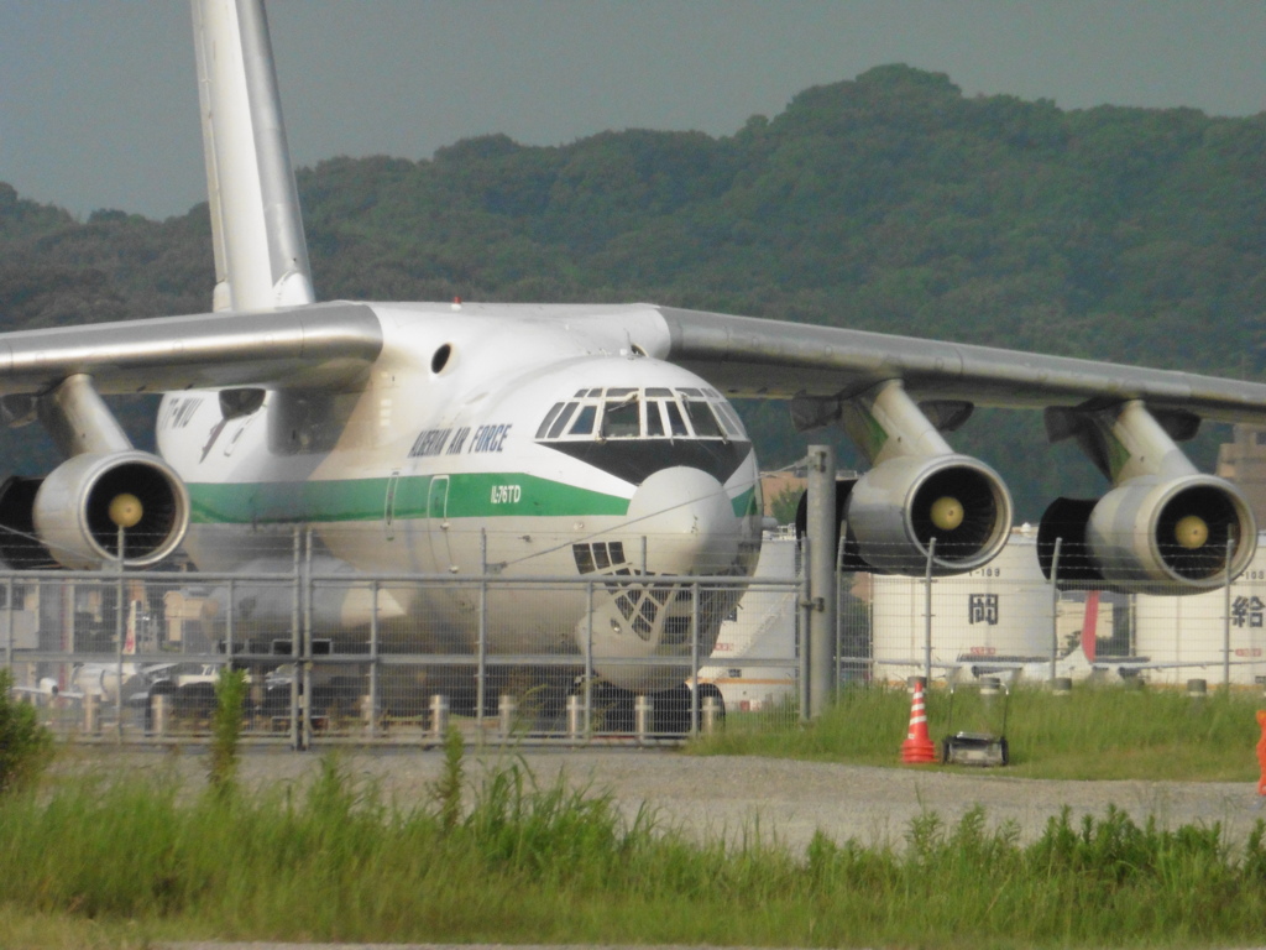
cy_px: 475
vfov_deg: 3.3
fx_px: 16677
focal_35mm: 456
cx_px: 633
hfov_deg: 4.3
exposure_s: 1/2000
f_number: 6.3
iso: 800
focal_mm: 81.7
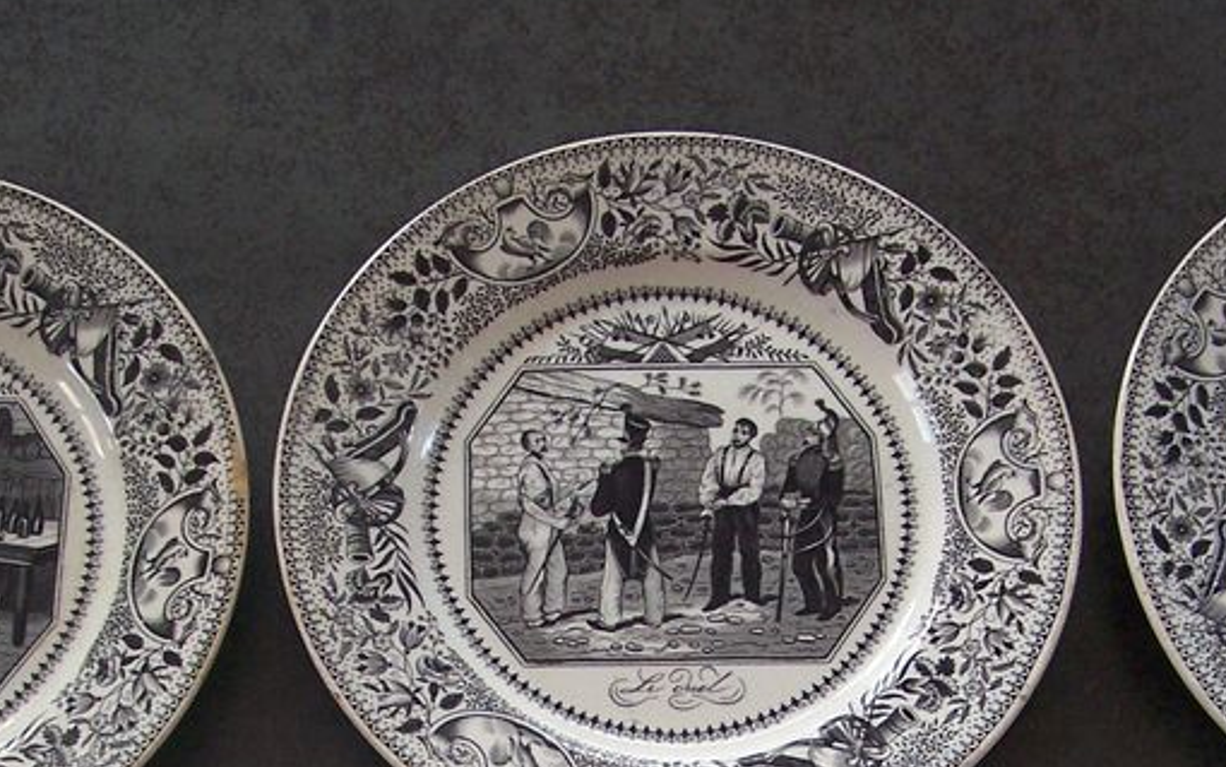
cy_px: 842
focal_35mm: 79
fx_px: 2640
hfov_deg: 26.1
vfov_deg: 16.1
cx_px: 651
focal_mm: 6.3
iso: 140
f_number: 2.8
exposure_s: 1/30
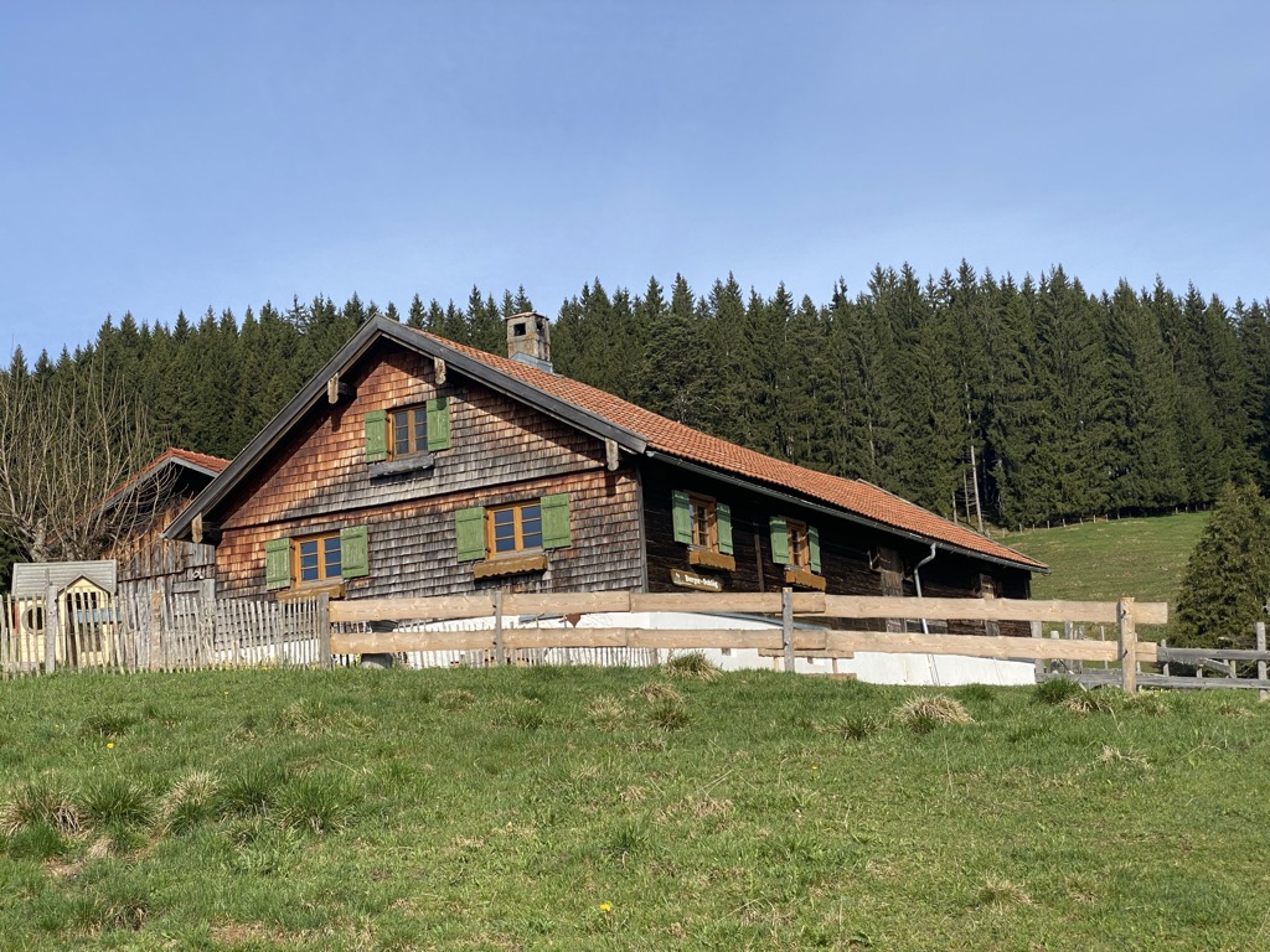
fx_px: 1908
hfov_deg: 36.8
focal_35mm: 52
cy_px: 476
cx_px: 635
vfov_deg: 28.0
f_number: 2
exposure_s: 1/1199
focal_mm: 6
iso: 20
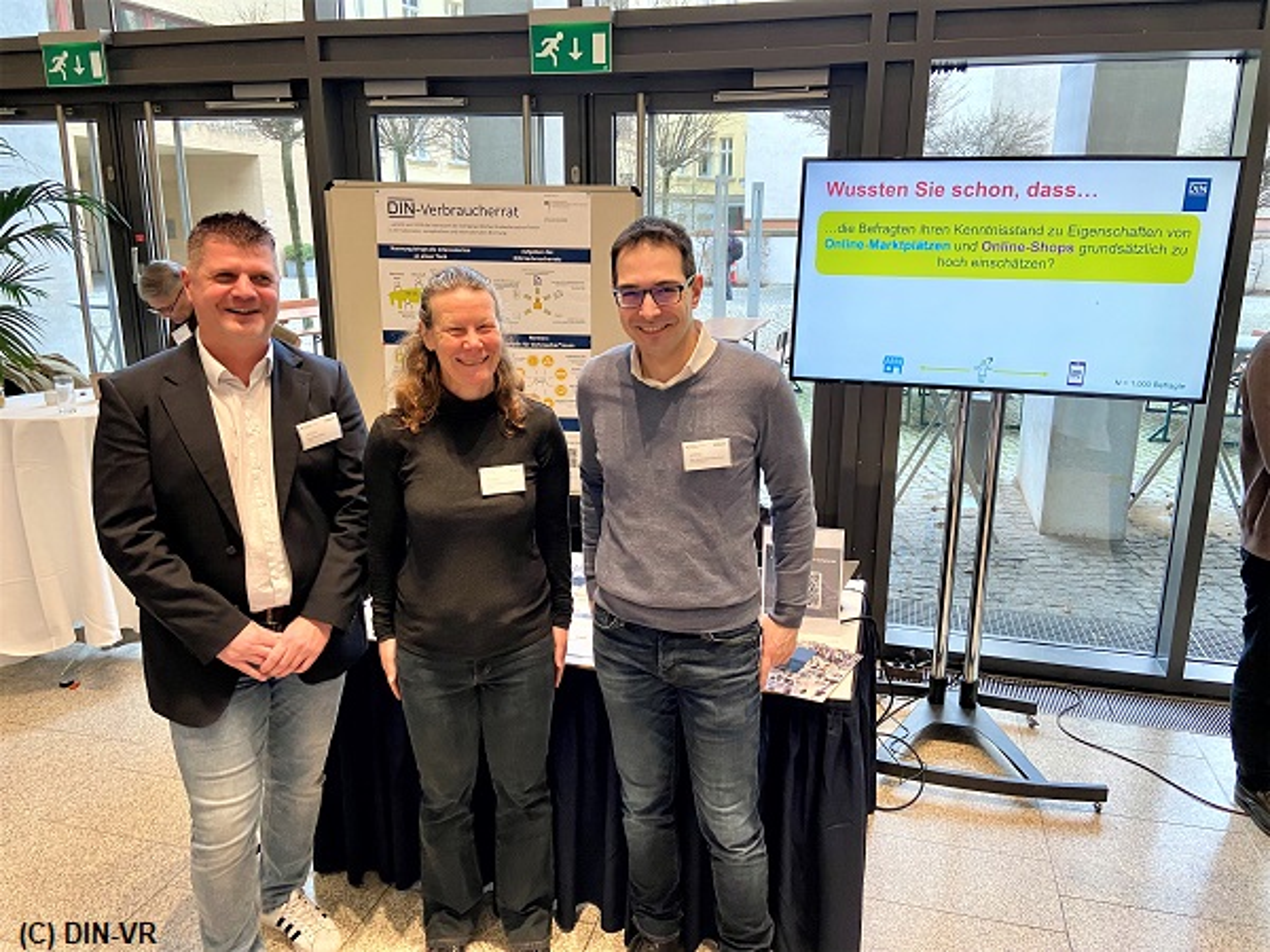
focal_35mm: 26
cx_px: 635
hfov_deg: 67.3
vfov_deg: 53.1
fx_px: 954
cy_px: 476
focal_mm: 4.25
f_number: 1.8
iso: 125
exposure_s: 1/48
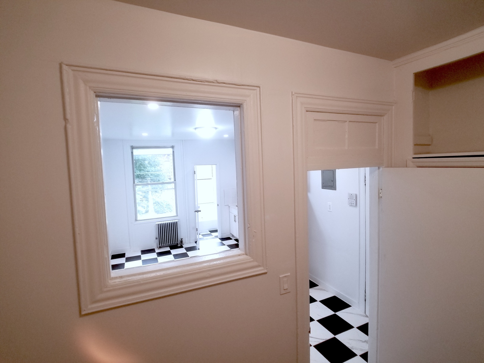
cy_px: 182
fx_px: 364
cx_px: 242
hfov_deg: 67.3
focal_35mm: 26
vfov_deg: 53.1
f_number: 1.7
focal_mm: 4.3
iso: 100
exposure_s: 1/60
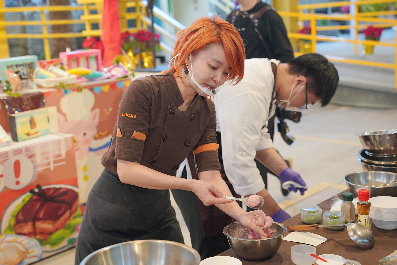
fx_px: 606
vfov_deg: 24.6
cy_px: 132
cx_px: 198
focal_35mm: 55
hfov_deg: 36.2
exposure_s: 1/160
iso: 2000
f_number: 4
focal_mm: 55
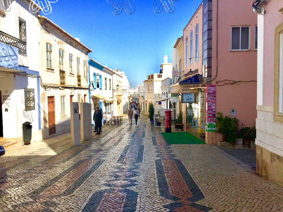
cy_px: 106
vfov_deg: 48.2
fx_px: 237
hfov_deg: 61.7
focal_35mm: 29
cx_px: 142
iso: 32
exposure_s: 1/3597
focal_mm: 4.15
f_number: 2.2
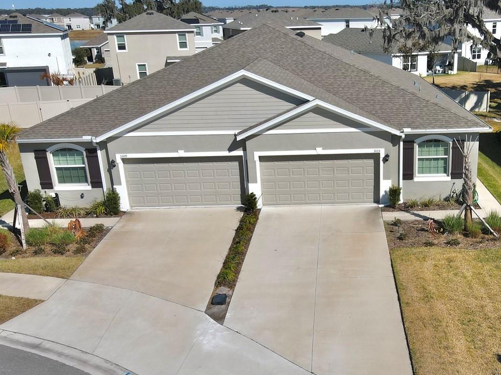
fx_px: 593
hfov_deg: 44.9
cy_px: 262
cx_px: 343
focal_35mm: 41
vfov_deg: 34.6
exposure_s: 1/1000
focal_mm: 4.5
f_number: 2.8
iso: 100
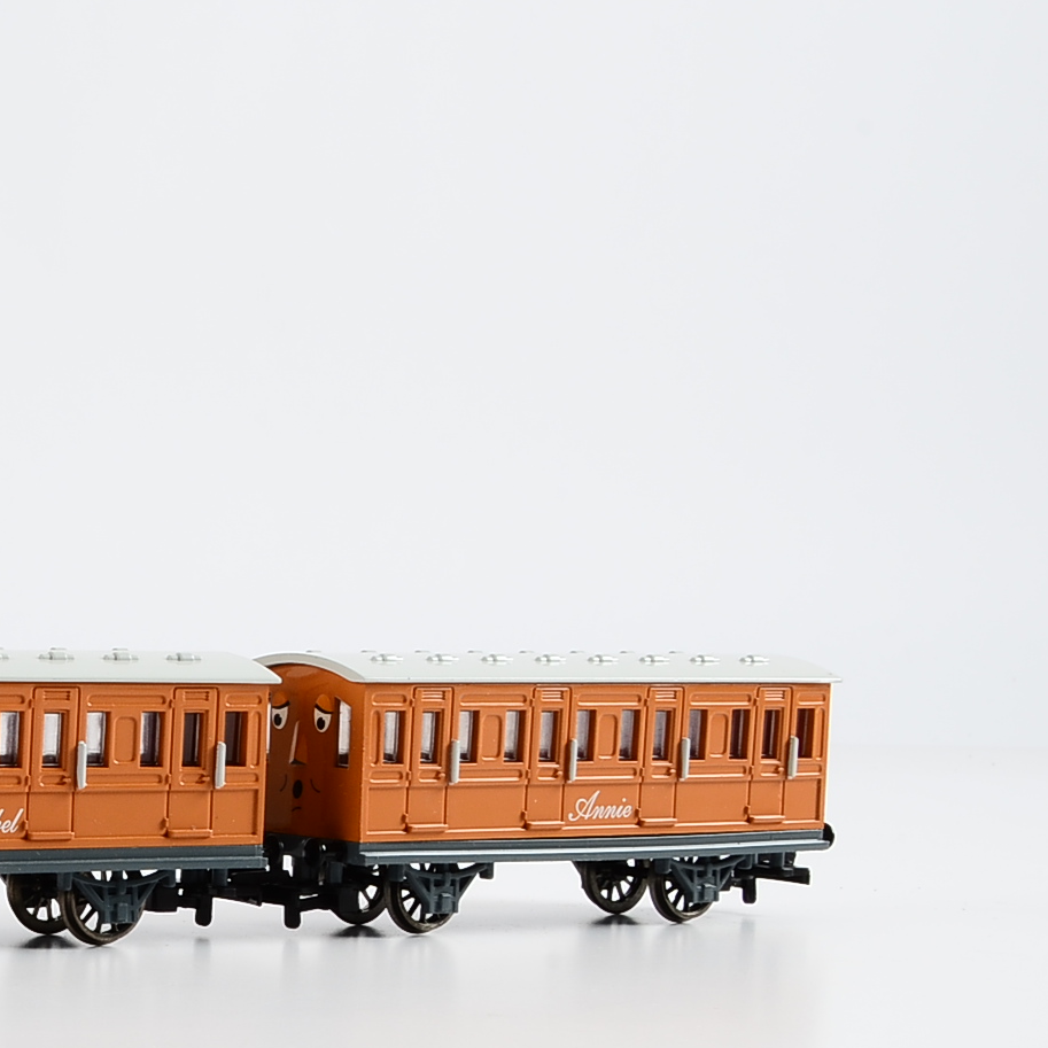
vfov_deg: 16.8
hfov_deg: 16.2
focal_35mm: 103
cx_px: -240
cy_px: 816
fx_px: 3528
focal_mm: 30
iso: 160
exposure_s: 1/125
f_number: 16
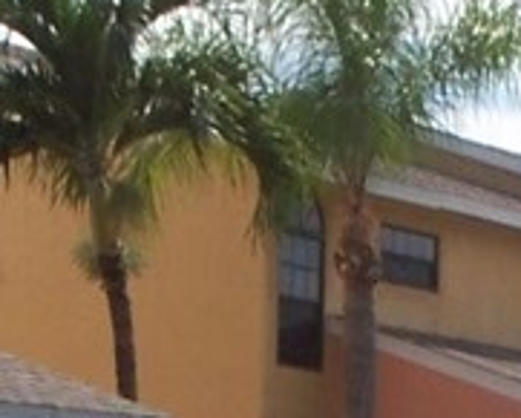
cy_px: 579
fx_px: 3240
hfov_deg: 9.2
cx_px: 414
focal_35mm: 210
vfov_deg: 7.3
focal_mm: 6.3
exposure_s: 1/500
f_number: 5.6
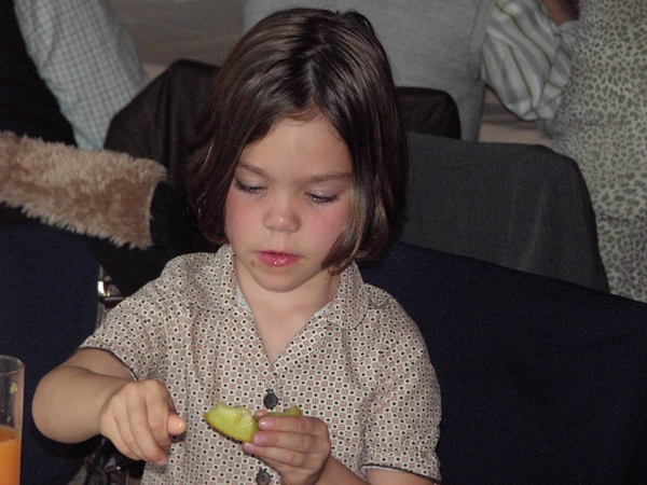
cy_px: 242
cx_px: 324
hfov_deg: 11.4
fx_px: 3252
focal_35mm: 174
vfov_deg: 8.5
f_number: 3.1
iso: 400
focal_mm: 26.7
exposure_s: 1/210
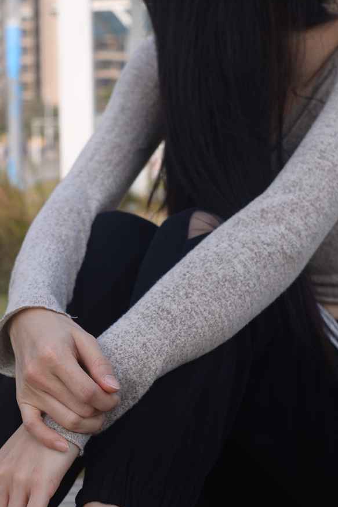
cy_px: 271
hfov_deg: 17.4
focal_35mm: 78
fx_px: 1098
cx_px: 71
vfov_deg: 26.0
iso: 100
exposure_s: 1/400
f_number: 5.6
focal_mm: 35
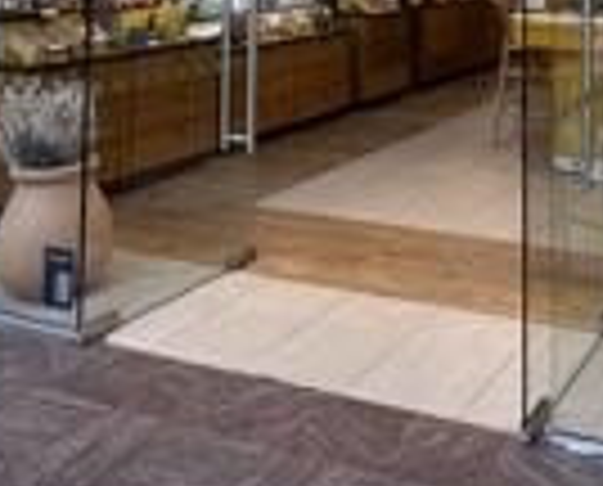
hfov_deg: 34.3
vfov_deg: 26.1
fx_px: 913
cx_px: 558
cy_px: -117
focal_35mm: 51
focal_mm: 2.22
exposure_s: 1/100
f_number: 2.2
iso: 50
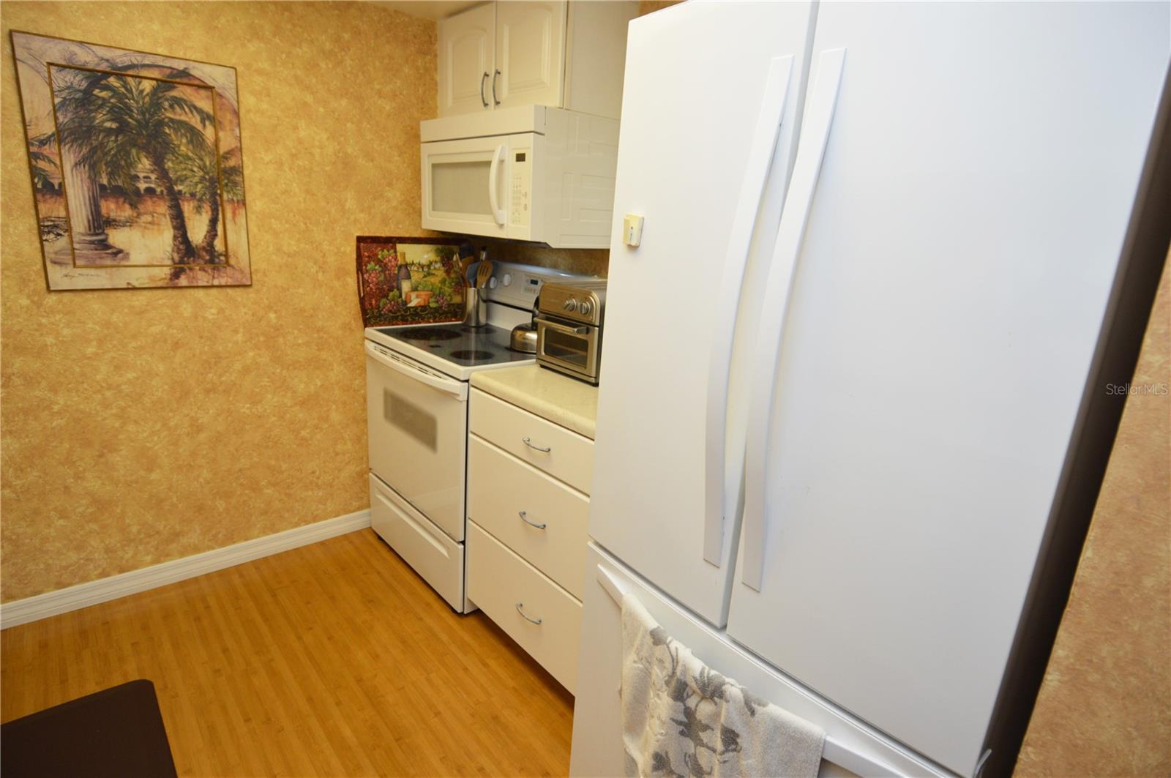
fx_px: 585
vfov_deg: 67.3
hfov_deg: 90.1
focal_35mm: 18
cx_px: 586
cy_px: 389
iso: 560
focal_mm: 12
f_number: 4
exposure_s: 1/60
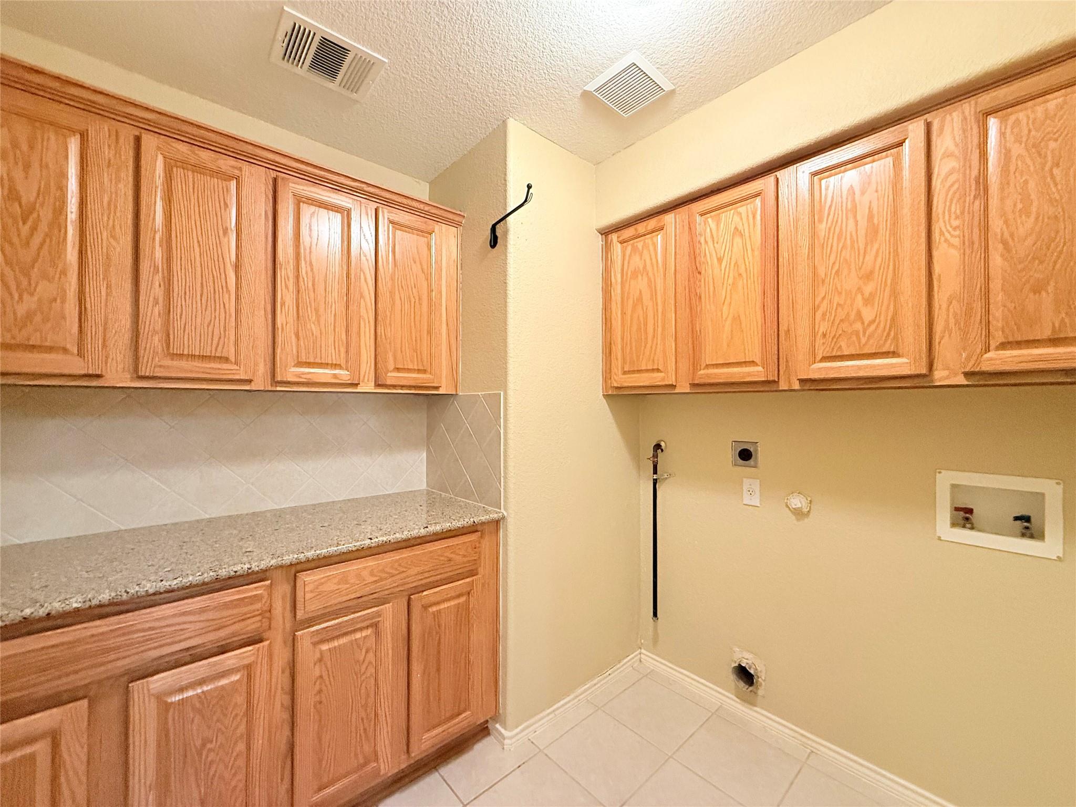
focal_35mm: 14
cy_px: 404
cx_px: 538
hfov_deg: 102.1
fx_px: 435
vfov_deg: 85.7
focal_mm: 2.22
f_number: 2.2
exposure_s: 1/60
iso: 500
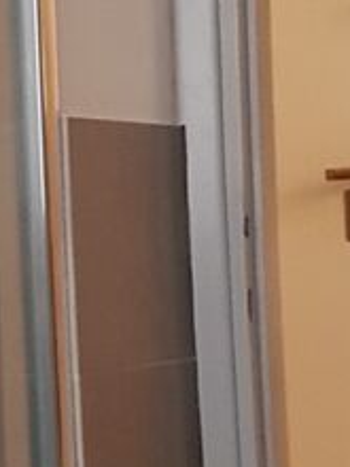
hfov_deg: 10.2
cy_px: 357
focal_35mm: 136
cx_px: -308
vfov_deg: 14.4
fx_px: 1833
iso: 500
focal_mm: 4.2
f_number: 1.7
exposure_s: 1/10
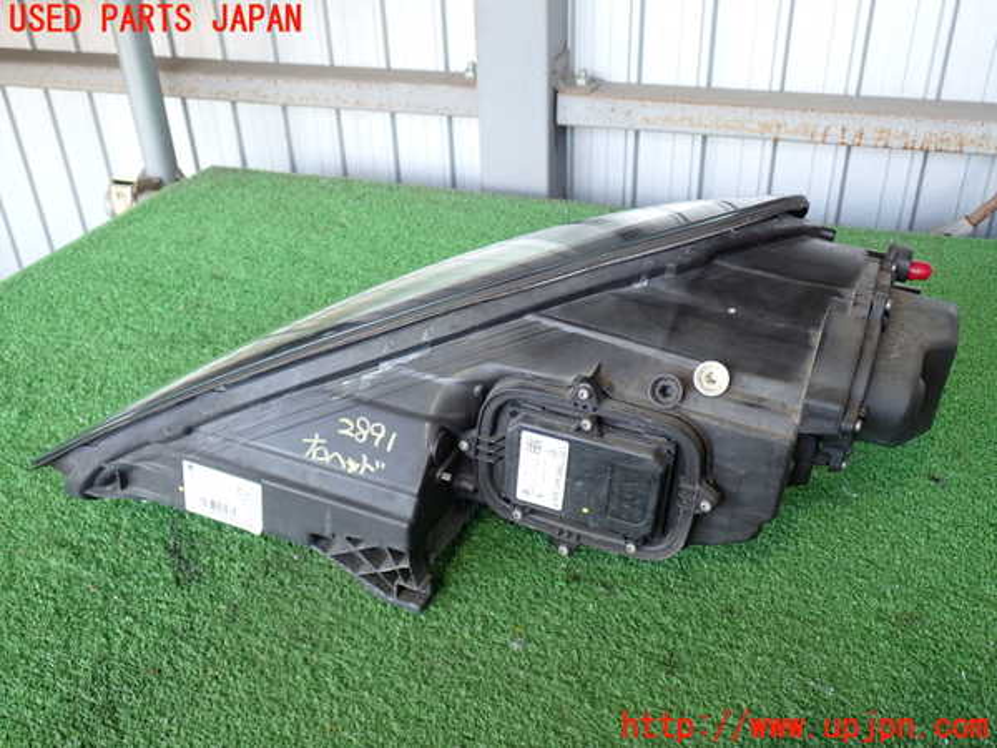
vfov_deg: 44.2
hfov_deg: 56.8
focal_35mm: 32
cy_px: 374
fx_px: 922
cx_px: 498
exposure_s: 1/60
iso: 200
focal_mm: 5.79
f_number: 2.4
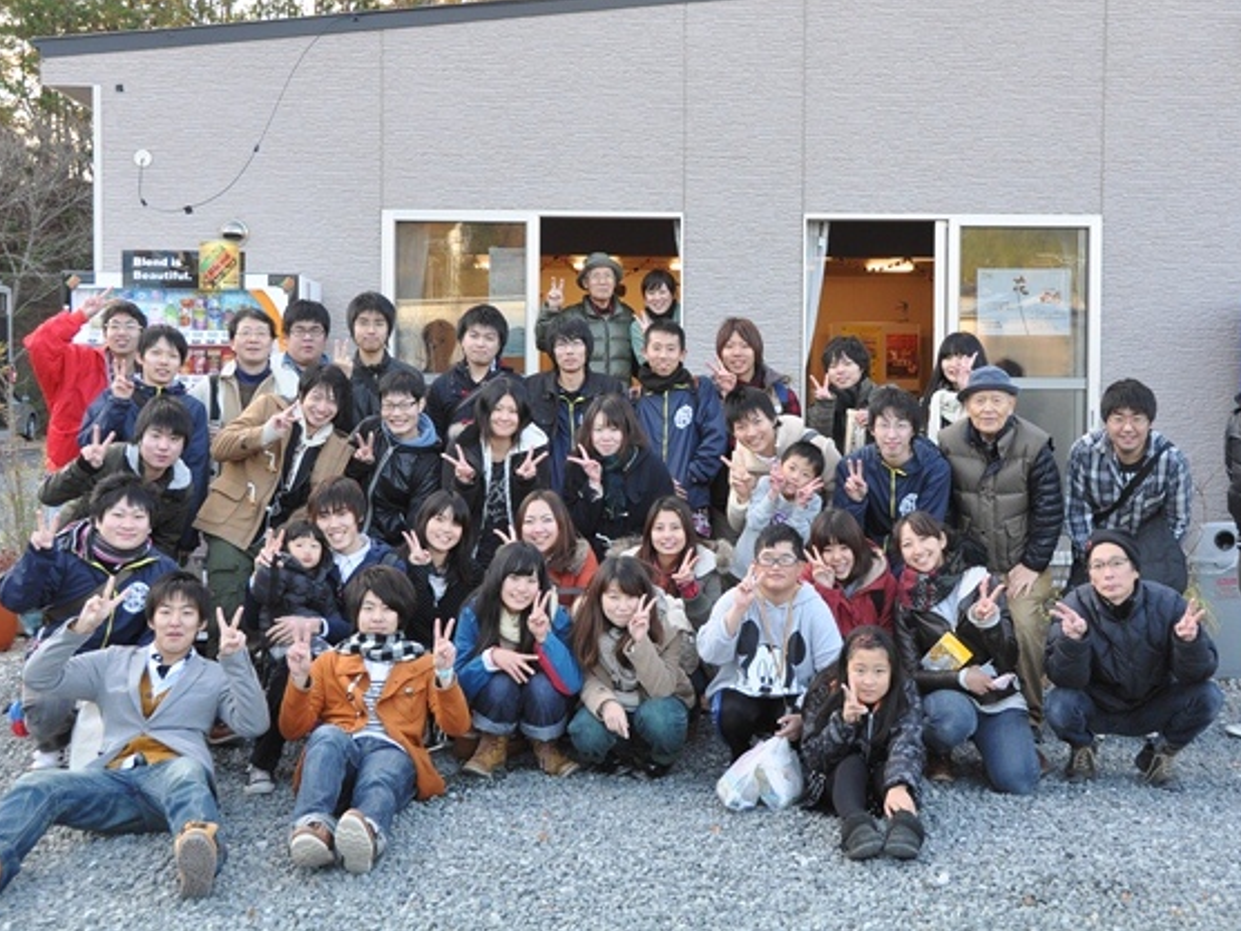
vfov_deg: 33.6
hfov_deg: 43.8
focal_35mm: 43
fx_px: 1542
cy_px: 461
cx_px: 652
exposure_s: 1/125
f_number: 5.6
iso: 400
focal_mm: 26
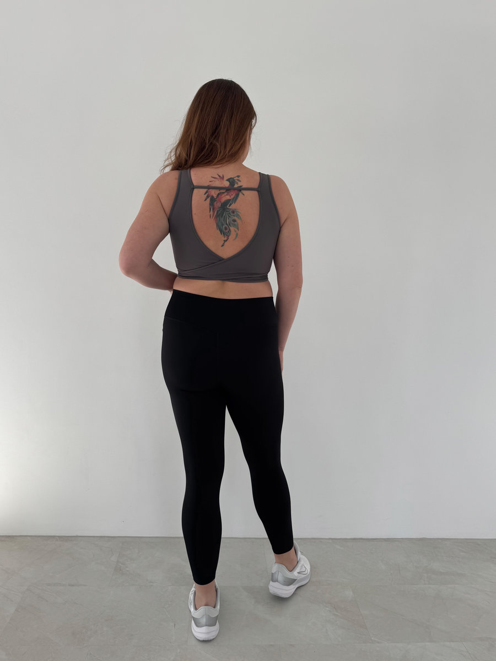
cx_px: 248
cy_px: 330
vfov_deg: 71.6
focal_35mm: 24
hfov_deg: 56.8
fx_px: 459
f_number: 1.78
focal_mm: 6.76
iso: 64
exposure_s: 1/220
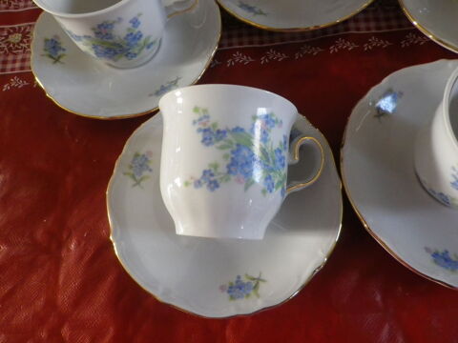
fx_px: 331
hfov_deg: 69.4
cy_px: 172
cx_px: 229
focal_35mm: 25
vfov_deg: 54.9
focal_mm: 4.5
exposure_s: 1/25
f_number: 3.5
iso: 400
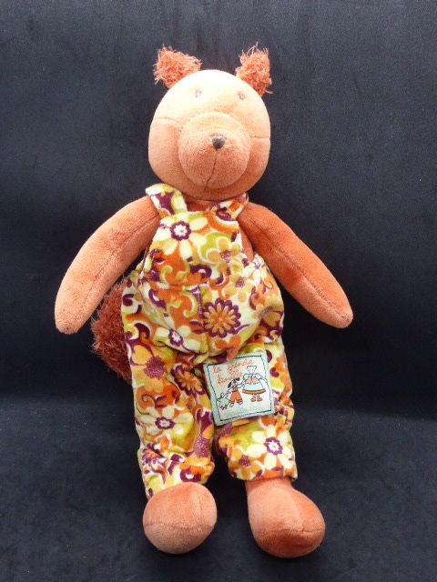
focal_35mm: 35
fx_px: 589
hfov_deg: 40.7
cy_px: 291
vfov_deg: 52.6
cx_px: 218
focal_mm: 6.1
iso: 400
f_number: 3.7
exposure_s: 1/50
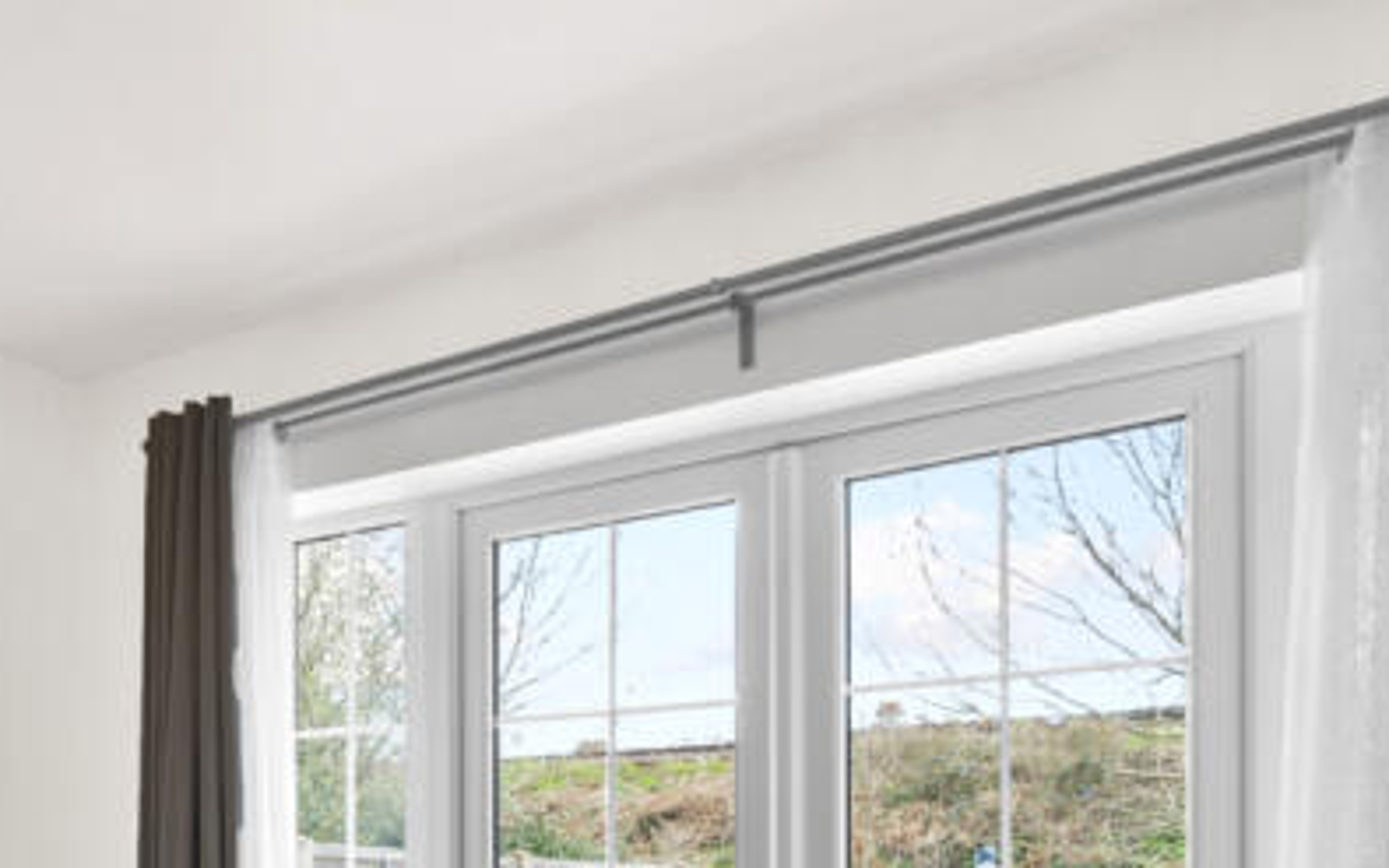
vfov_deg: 31.3
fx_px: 1401
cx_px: 172
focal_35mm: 37
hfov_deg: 48.0
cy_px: 912
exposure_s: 1/2.5
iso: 200
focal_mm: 14
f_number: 16
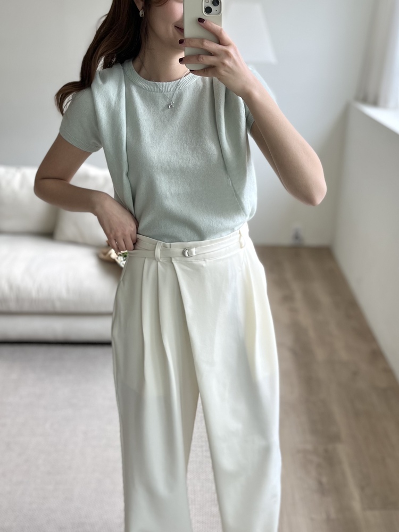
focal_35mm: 26
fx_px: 400
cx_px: 200
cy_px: 266
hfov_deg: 53.1
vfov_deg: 67.3
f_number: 1.6
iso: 40
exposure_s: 1/155
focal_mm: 5.1
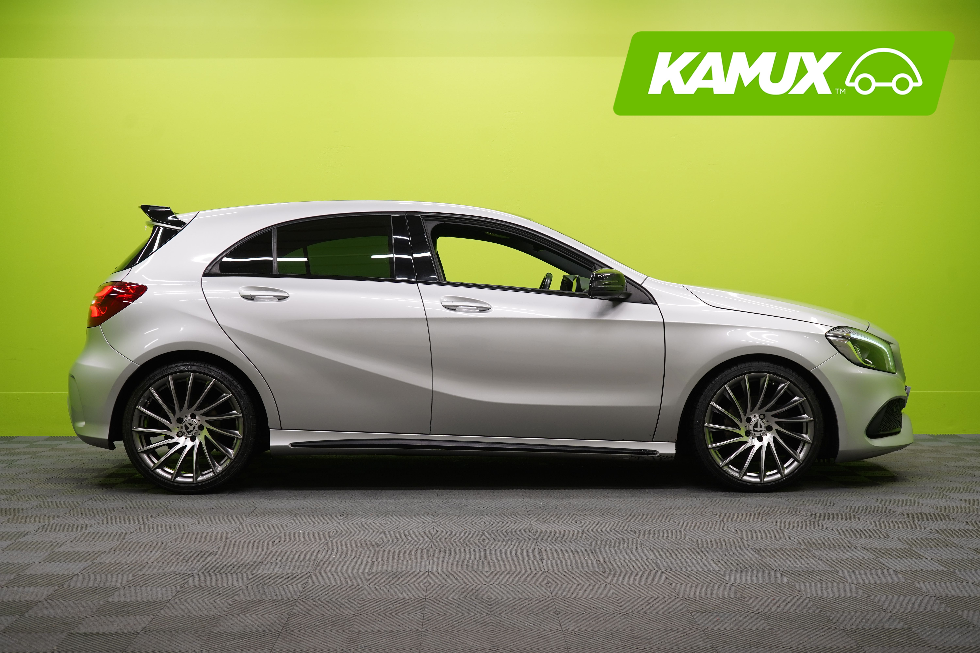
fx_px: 1307
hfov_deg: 41.1
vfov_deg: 28.1
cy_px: 326
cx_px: 490
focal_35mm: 48
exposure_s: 1/30
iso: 400
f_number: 5.6
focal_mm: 48
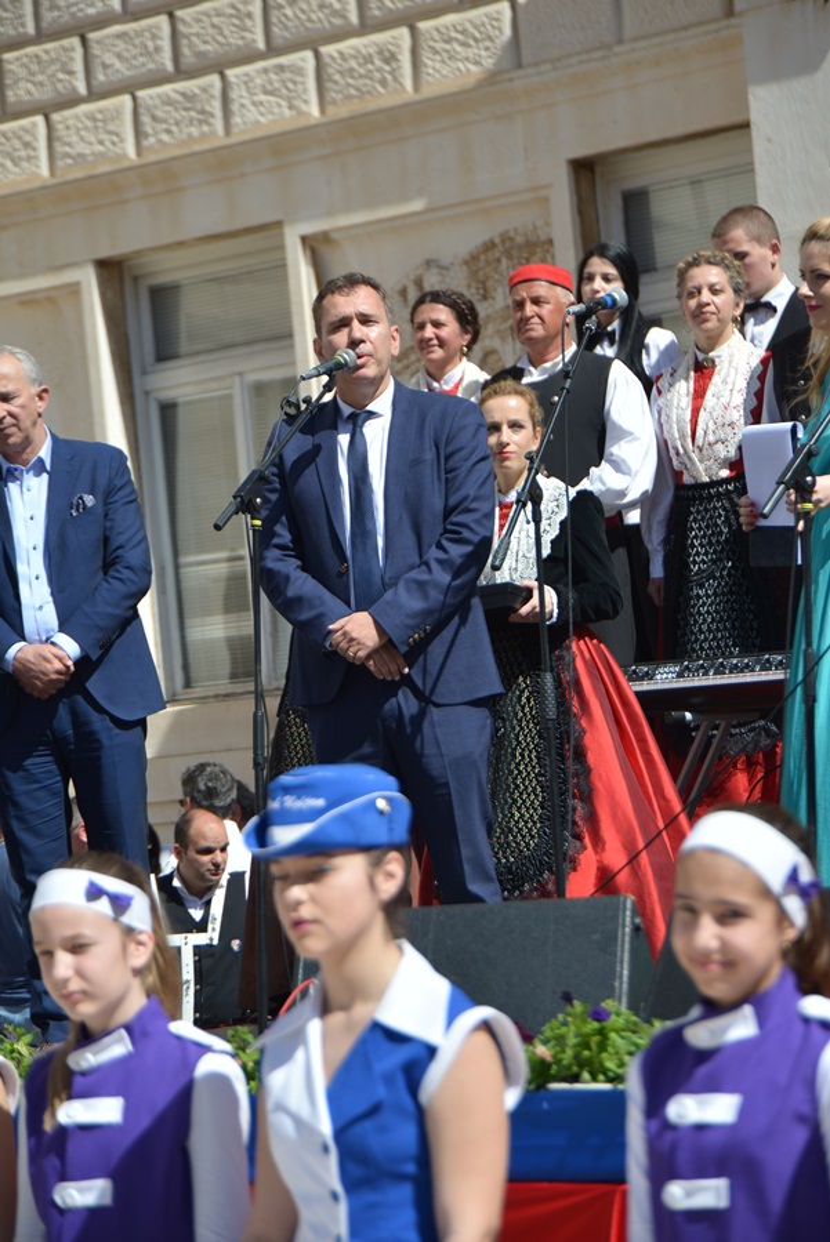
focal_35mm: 120
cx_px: 415
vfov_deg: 17.1
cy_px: 621
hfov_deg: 11.4
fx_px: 4145
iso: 400
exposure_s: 1/2000
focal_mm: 120
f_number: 5.6
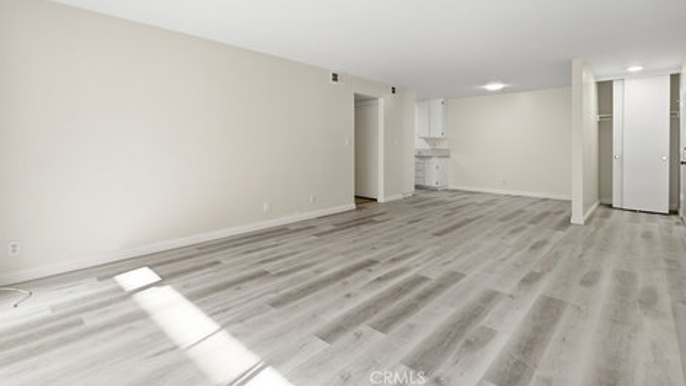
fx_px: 291
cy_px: 155
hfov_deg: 99.4
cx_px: 344
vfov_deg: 66.5
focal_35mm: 16
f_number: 8
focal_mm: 10
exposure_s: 1/320
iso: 250
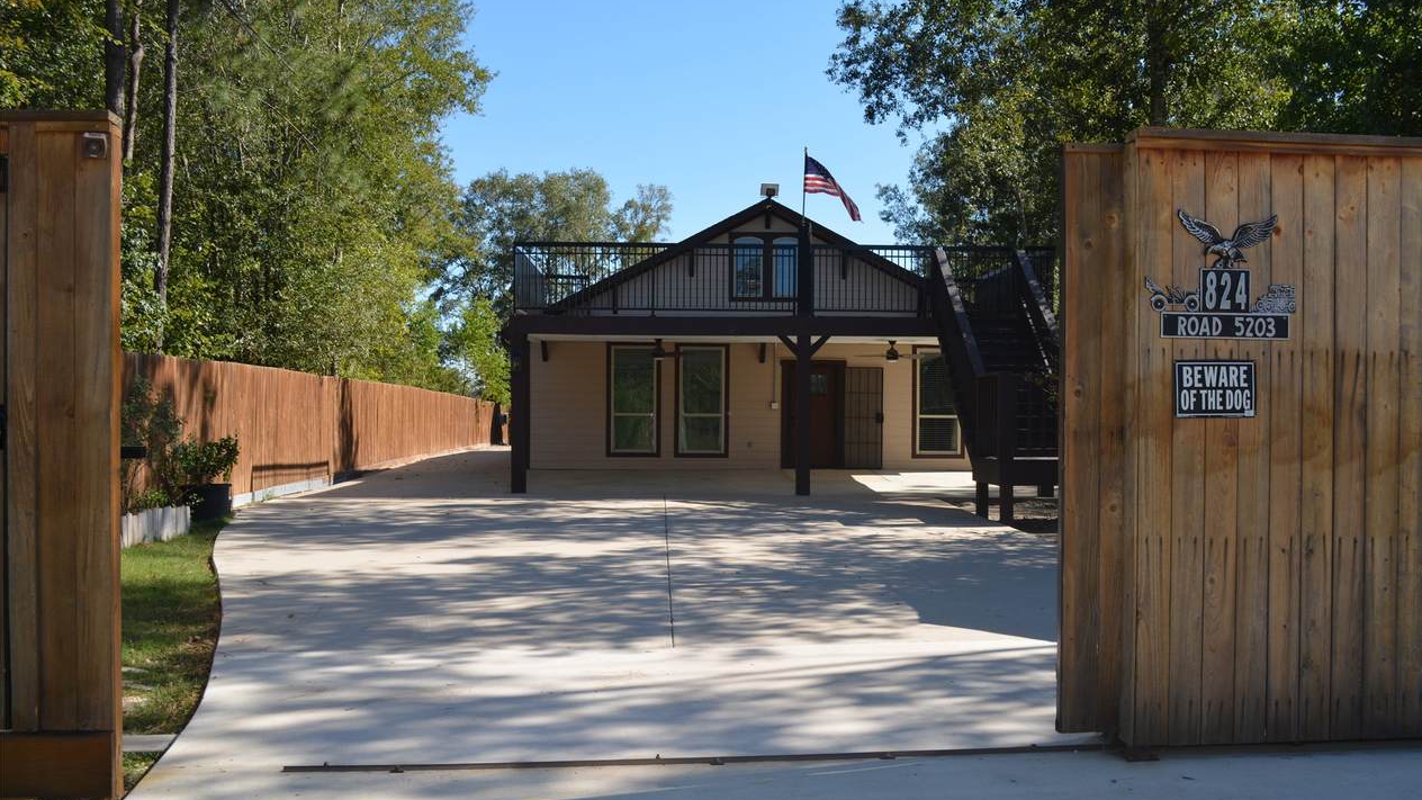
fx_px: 1320
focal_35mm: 35
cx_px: 719
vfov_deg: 33.7
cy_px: 421
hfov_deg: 56.6
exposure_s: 1/200
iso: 100
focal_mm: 22
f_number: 7.1
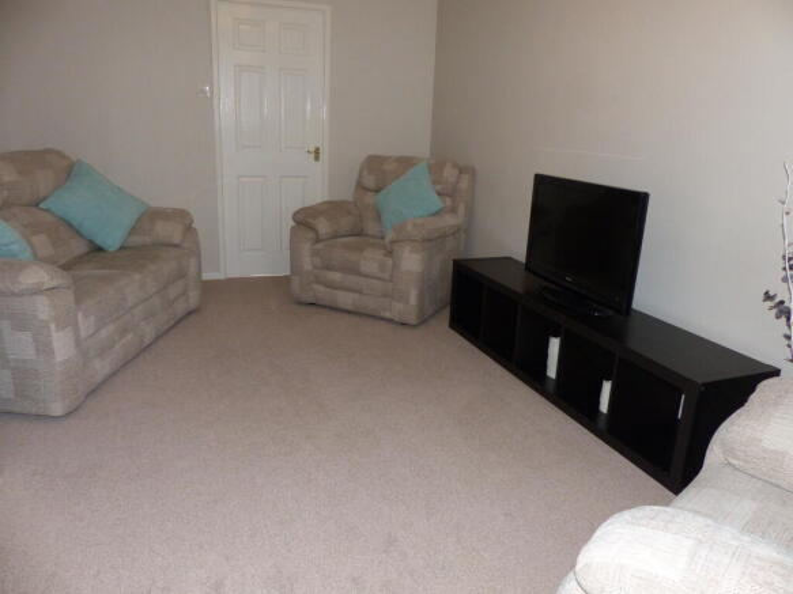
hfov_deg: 69.4
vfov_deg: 54.9
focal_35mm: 25
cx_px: 396
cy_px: 297
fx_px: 573
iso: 400
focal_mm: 4.5
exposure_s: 1/60
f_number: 2.8
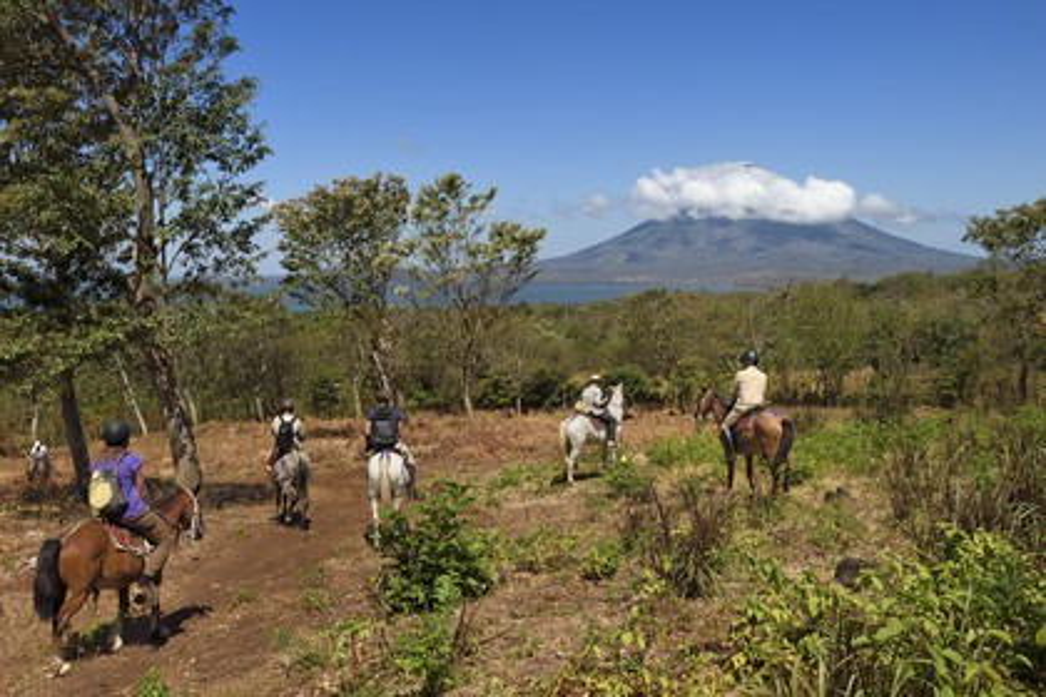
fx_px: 843
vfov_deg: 45.0
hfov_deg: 63.7
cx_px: 523
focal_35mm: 29
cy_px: 348
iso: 200
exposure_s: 1/400
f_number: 10
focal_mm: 29
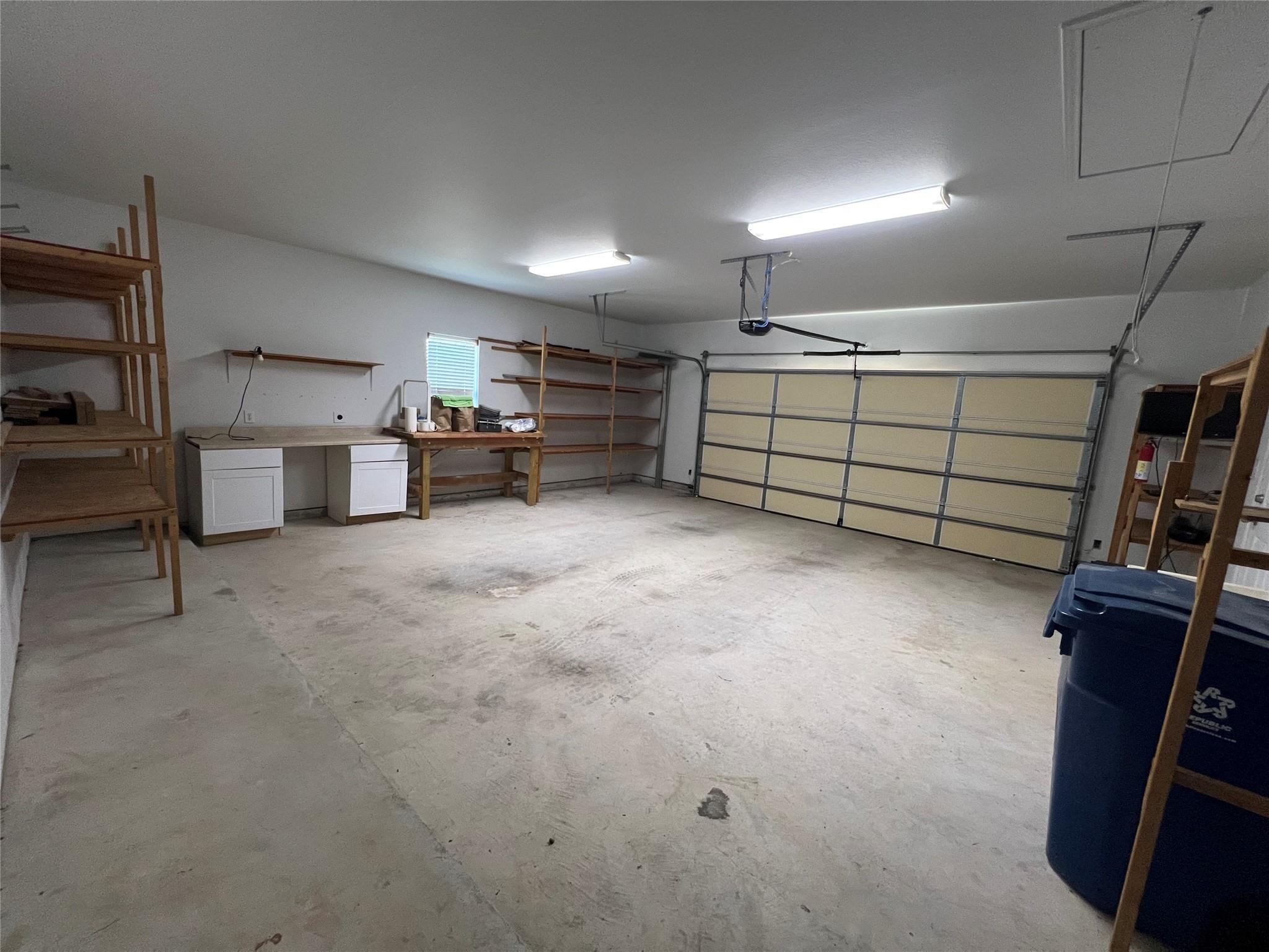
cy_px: 476
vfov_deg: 89.9
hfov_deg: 106.2
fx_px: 477
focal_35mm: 13
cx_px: 634
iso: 320
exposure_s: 1/60
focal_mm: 1.57
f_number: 1.8
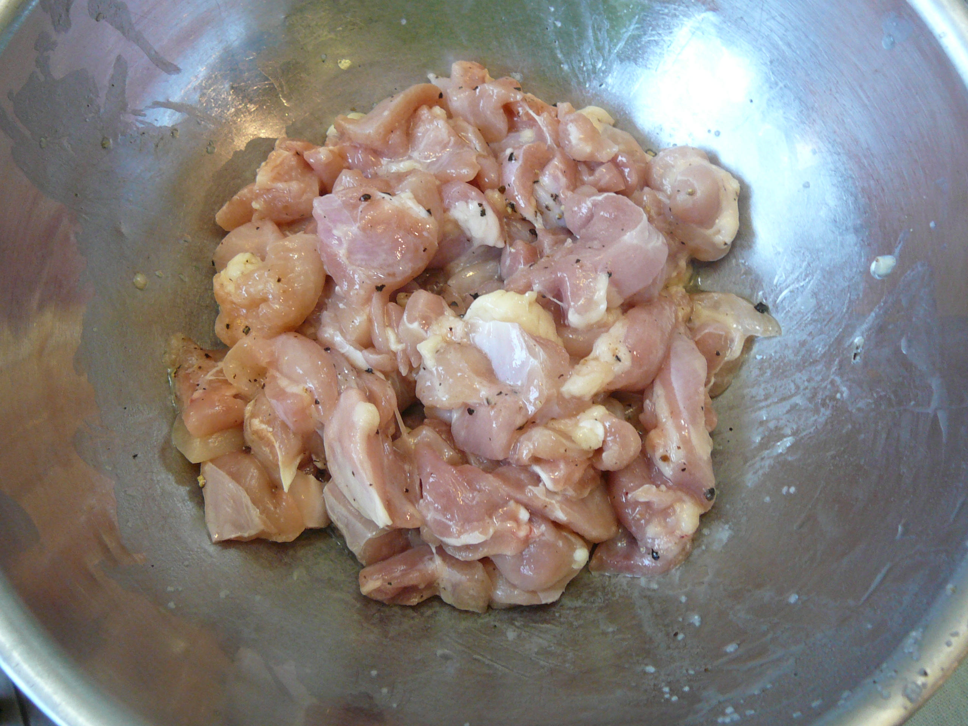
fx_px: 979
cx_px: 484
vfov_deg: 40.7
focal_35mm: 35
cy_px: 363
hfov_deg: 52.6
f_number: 2.8
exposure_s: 1/13
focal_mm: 5.2
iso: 200
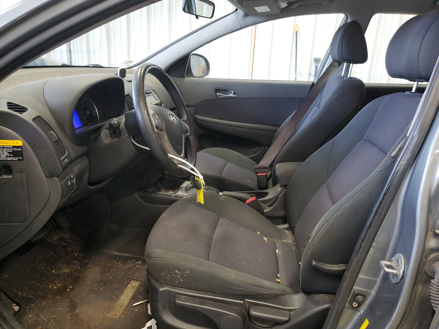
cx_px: 220
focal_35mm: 26
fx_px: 330
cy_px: 164
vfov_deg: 53.1
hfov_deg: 67.3
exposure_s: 1/60.2
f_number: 1.5
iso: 130
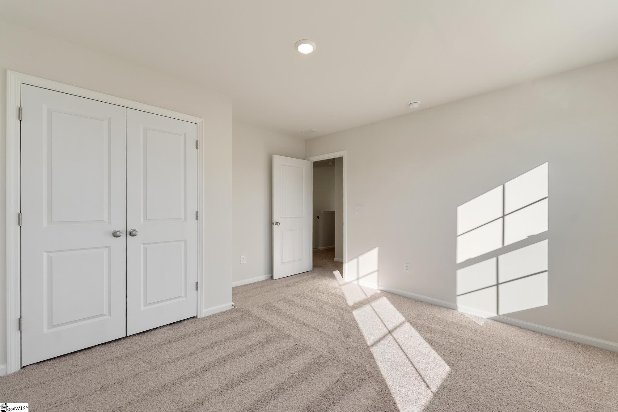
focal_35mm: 14
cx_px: 309
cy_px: 206
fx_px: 240
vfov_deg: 81.2
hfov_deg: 104.3
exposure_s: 1/320
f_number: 5.6
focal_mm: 14
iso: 400
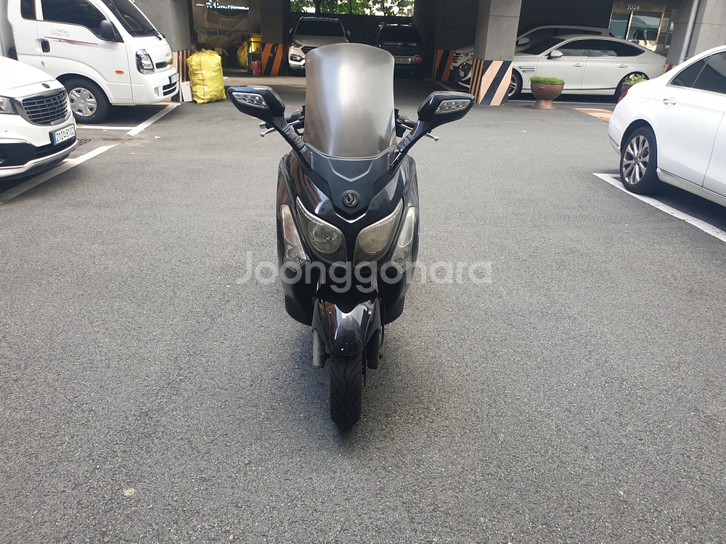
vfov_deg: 53.1
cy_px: 272
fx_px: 545
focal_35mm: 26
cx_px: 363
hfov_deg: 67.3
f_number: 2.4
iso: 50
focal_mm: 4.3
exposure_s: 1/60
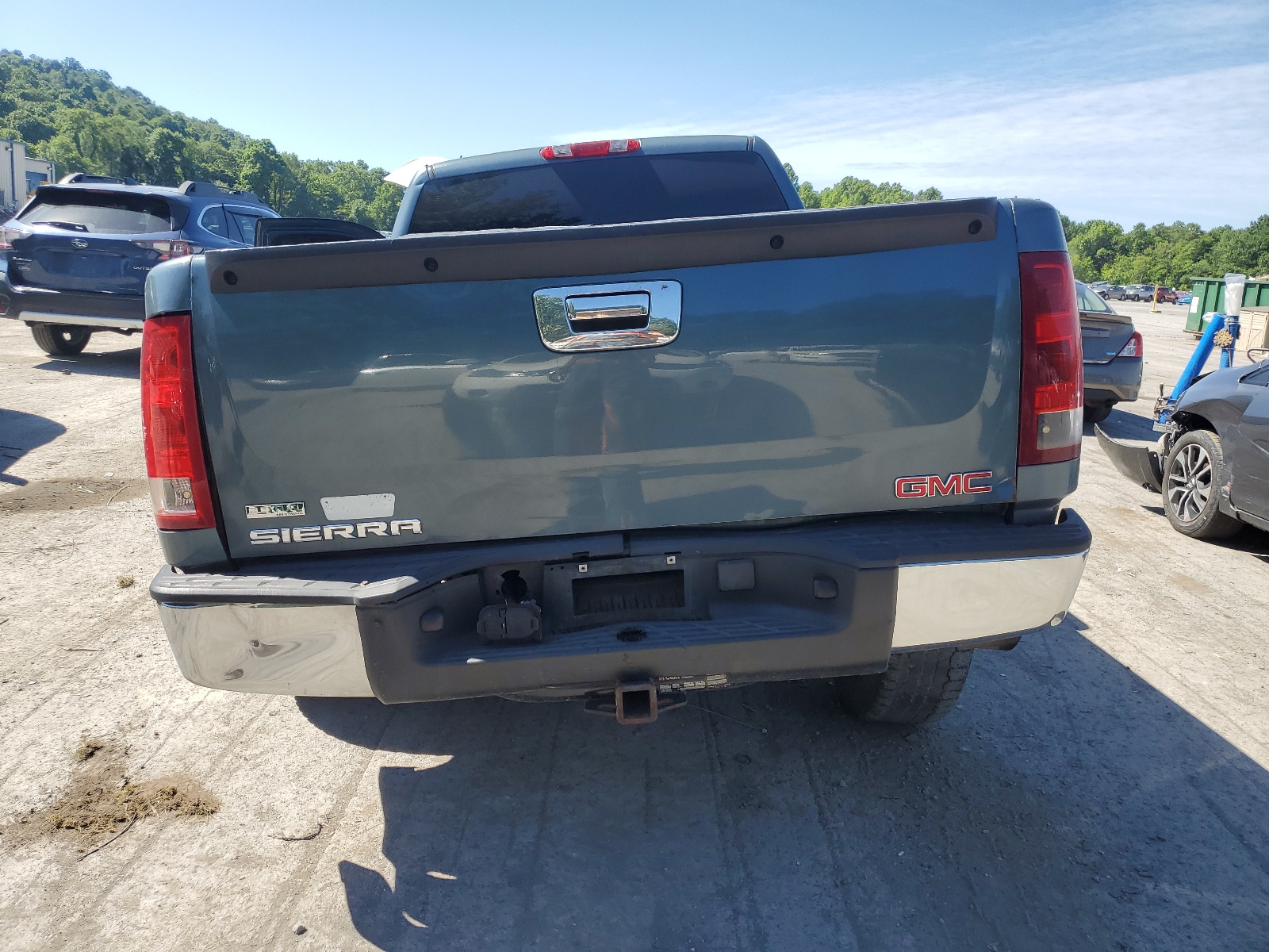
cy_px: 476
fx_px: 953
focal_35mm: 26
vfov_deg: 53.1
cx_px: 634
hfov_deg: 67.3
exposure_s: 1/1667
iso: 50
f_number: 1.5
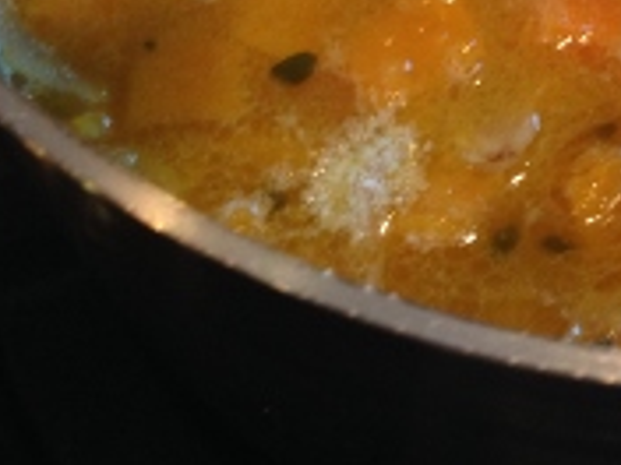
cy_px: -81
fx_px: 1615
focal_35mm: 90
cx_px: 568
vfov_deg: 15.8
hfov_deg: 21.3
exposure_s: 1/20
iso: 125
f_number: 2.4
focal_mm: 4.12
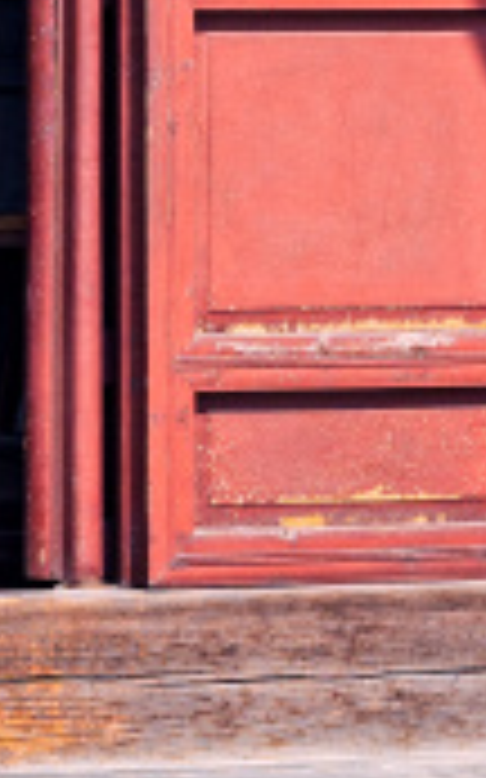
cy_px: -486
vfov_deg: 6.0
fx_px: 7360
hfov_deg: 3.8
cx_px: -230
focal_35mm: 347
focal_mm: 49
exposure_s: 1/80
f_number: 10
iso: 80
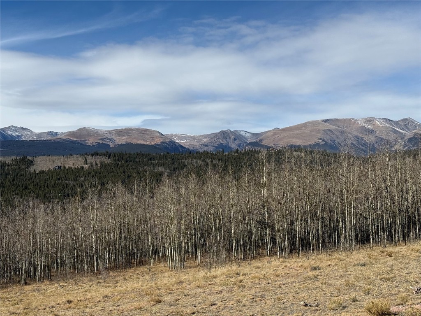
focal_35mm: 48
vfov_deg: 30.3
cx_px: 210
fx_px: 584
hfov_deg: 39.7
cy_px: 158
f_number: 1.78
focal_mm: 6.76
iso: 100
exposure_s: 1/11364
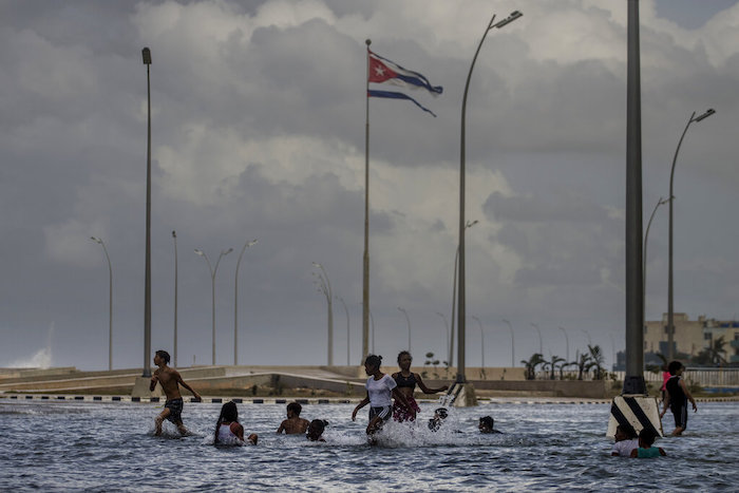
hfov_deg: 15.1
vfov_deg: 10.1
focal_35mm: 136
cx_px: 370
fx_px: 2792
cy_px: 246
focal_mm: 91
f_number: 4
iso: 100
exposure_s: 1/4000
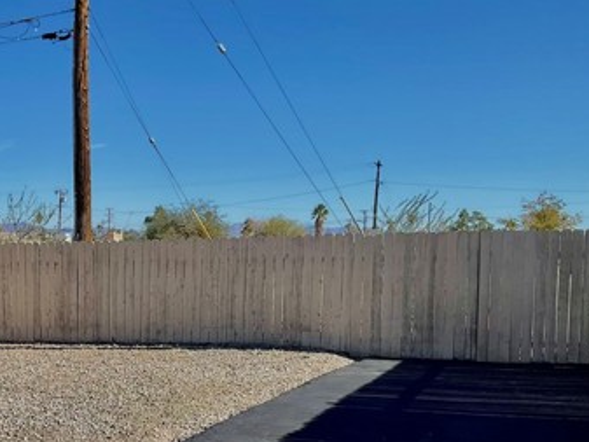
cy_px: 362
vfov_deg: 26.0
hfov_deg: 33.4
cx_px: 80
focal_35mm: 55
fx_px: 936
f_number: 1.8
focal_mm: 3
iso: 16
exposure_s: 1/2320
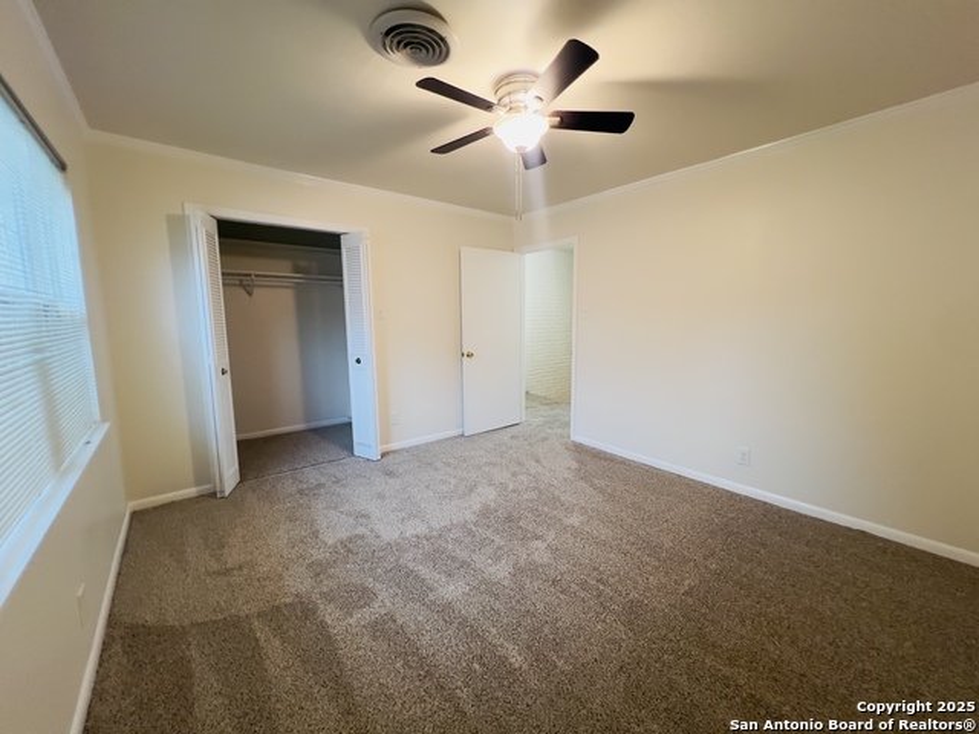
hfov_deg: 106.2
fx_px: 368
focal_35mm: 13
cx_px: 490
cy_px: 367
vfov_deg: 89.9
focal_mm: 1.57
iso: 250
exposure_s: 1/60
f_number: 1.8
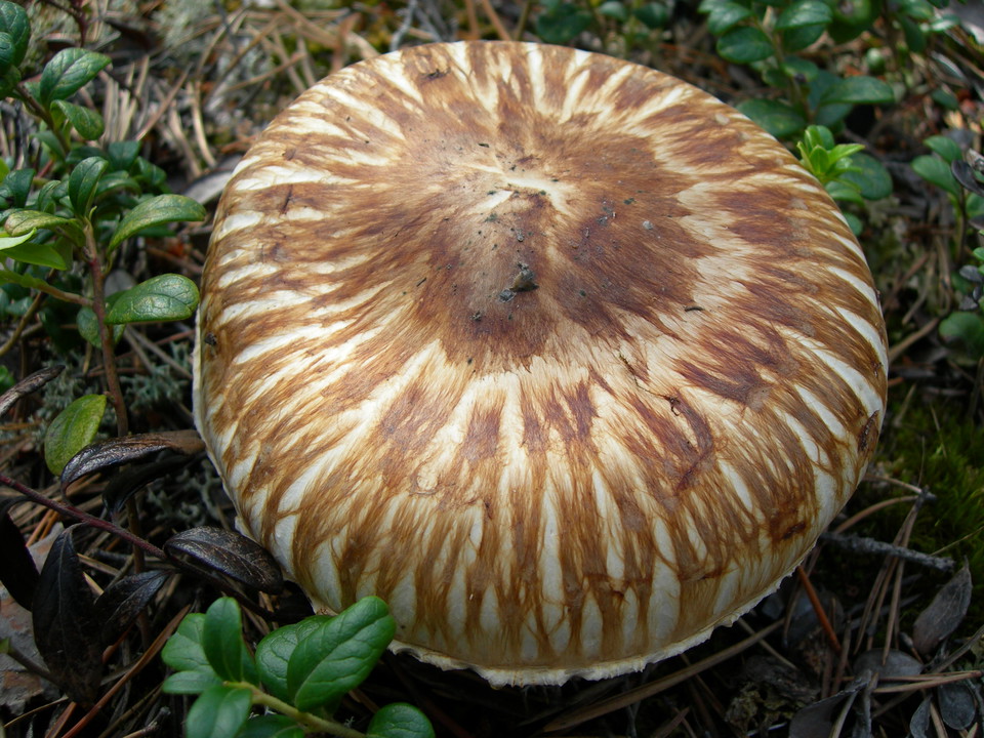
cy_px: 369
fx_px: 1080
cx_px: 492
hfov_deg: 49.0
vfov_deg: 37.7
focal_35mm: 38
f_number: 2.8
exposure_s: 1/267
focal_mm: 7.8
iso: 50
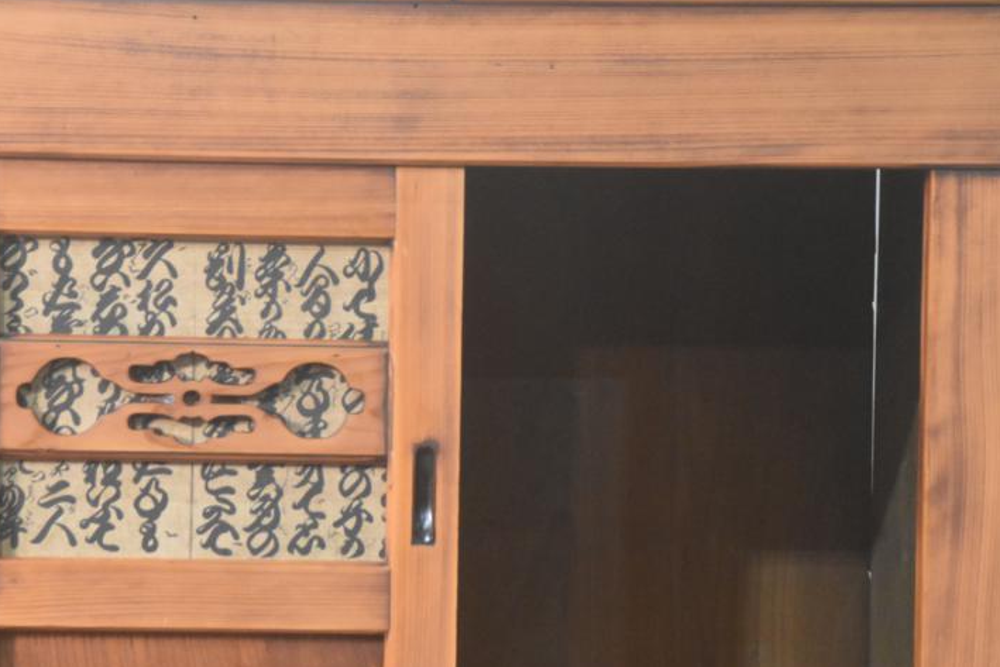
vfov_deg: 4.6
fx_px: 8279
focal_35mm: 298
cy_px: 473
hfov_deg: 6.9
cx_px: 464
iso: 5000
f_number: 6
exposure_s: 1/60
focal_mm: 130
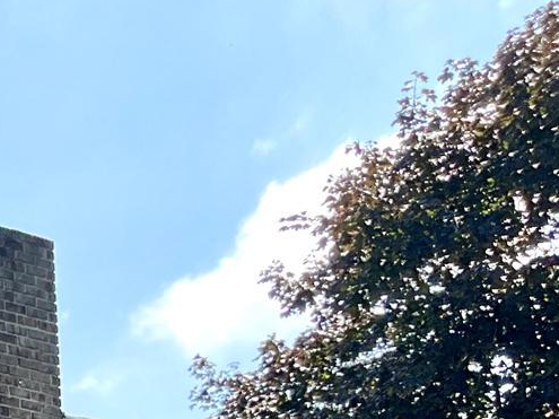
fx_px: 1937
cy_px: 808
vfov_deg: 11.3
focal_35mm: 120
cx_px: -523
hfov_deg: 14.1
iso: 16
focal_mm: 3
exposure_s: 1/613
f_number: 1.8
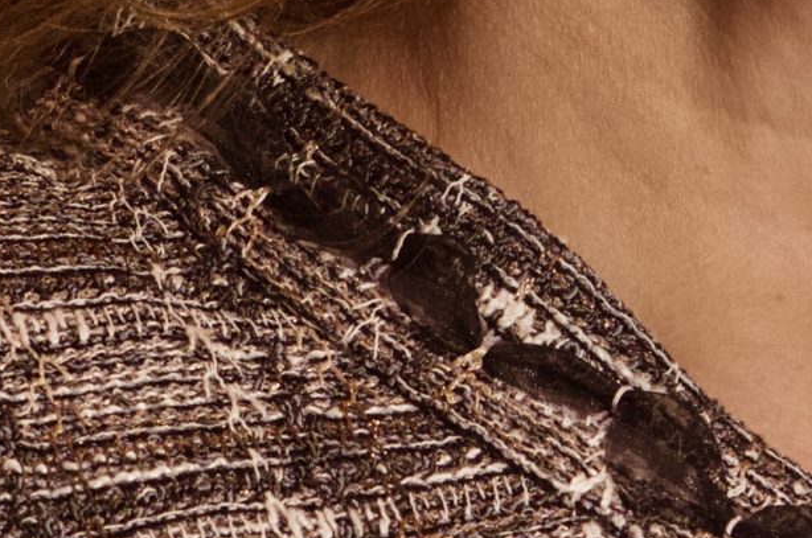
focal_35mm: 657
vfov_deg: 2.1
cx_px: 665
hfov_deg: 3.1
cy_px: -357
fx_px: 14794
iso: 1600
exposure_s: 1/80
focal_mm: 105
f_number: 11
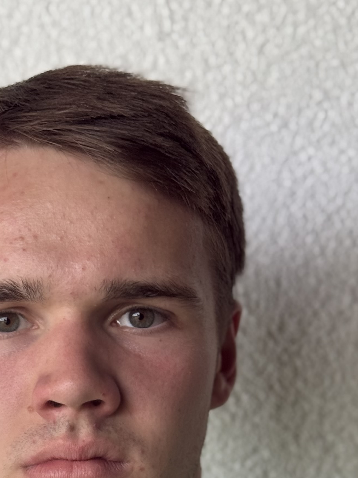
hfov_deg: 13.3
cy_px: 533
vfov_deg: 17.1
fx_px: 1531
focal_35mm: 111
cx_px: 102
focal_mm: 6.76
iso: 64
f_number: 1.78
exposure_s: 1/121
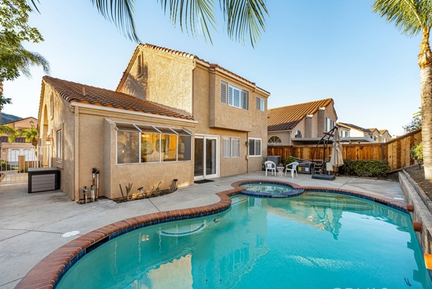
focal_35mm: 15
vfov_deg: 77.4
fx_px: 180
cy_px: 150
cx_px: 224
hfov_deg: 100.3
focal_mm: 14
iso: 100
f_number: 9
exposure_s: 1/125
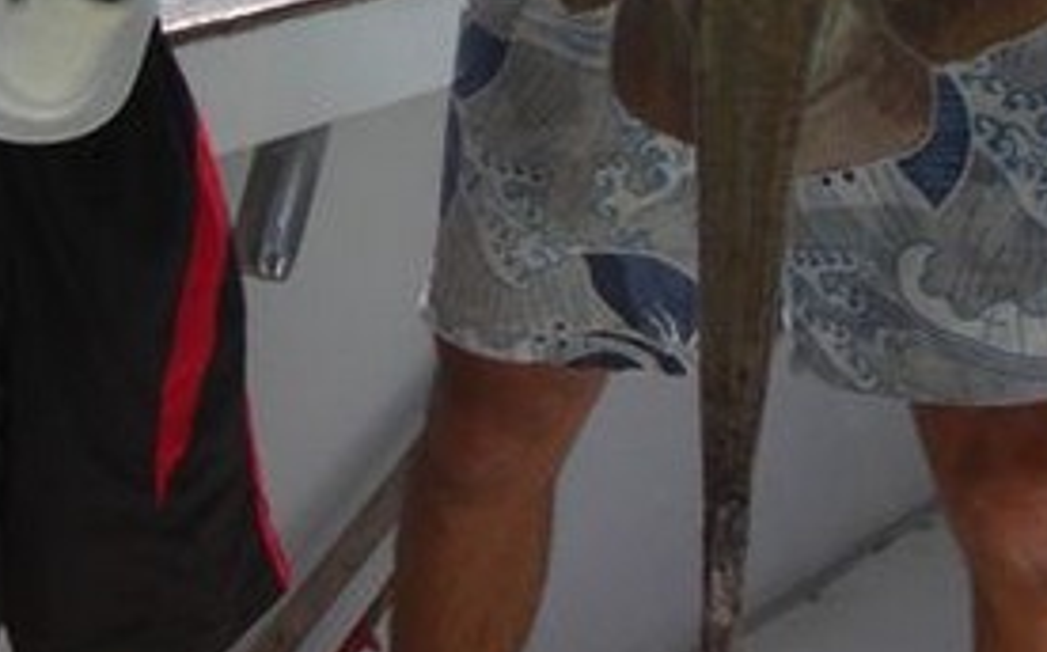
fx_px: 2623
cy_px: -459
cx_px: 596
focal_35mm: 92
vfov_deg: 13.0
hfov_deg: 22.6
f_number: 8
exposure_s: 1/200
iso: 80
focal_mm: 7.9
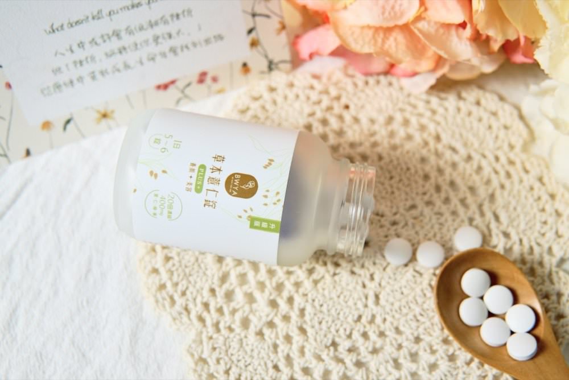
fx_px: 712
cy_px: 190
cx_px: 284
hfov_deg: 43.6
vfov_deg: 29.9
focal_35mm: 45
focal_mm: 30
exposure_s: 1/60
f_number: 4
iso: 125
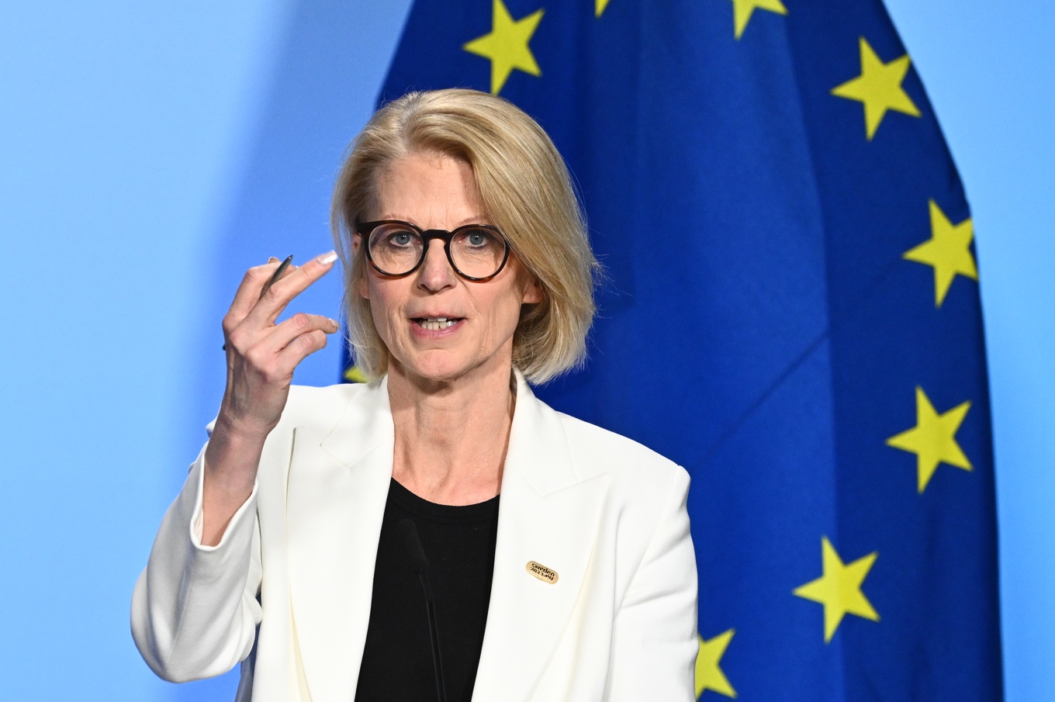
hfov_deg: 9.8
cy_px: 351
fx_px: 6150
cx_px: 528
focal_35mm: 210
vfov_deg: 6.5
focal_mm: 210
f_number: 5
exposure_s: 1/250
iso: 2000
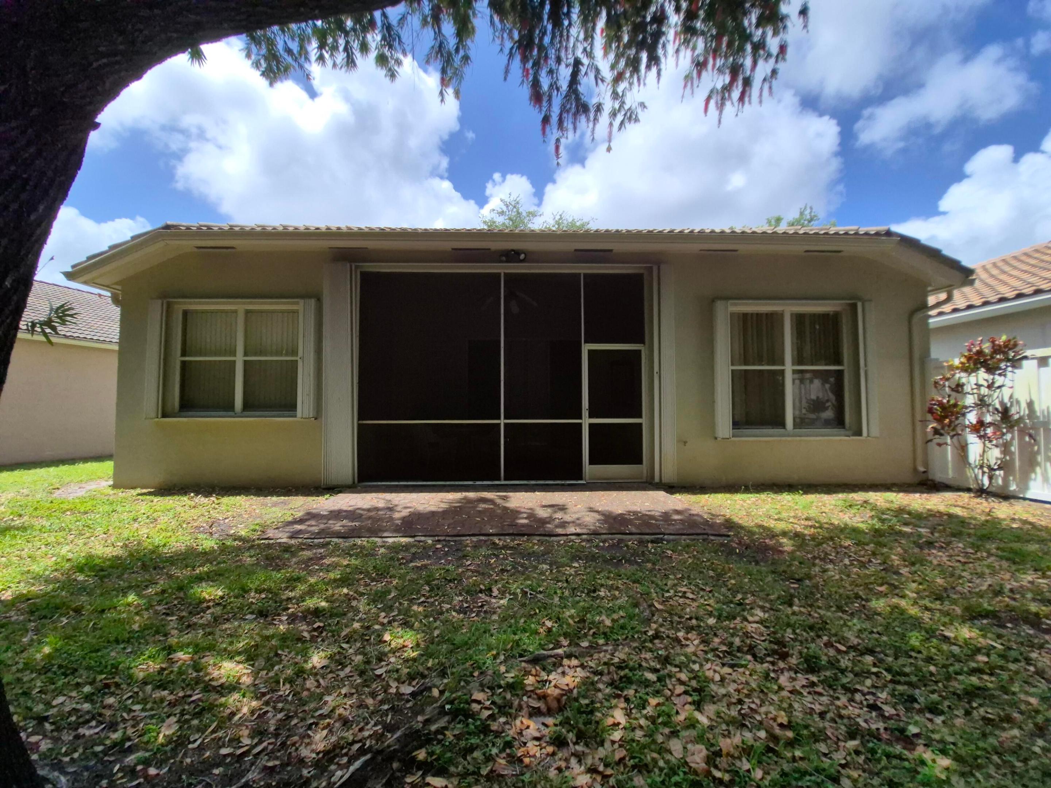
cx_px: 526
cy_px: 394
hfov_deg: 106.2
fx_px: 395
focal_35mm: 13
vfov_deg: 89.9
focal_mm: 1.74
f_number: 2.2
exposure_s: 1/2058
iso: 50
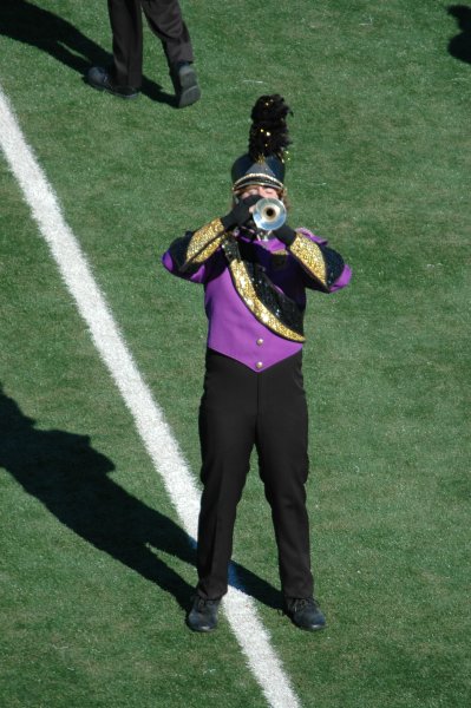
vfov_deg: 3.4
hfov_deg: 2.3
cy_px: 354
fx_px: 11795
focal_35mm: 600
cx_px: 236
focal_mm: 400
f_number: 5.6
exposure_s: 1/800
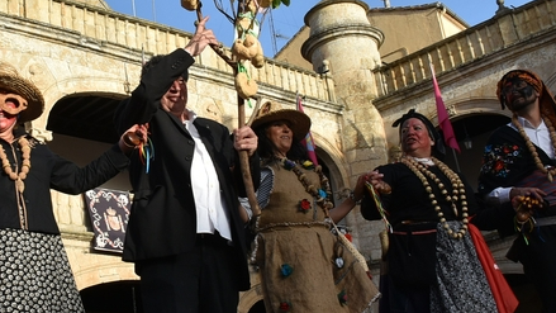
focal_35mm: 58
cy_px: 109
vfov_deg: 20.7
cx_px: 127
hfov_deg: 35.1
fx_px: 855
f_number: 8
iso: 200
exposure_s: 1/250
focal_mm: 18
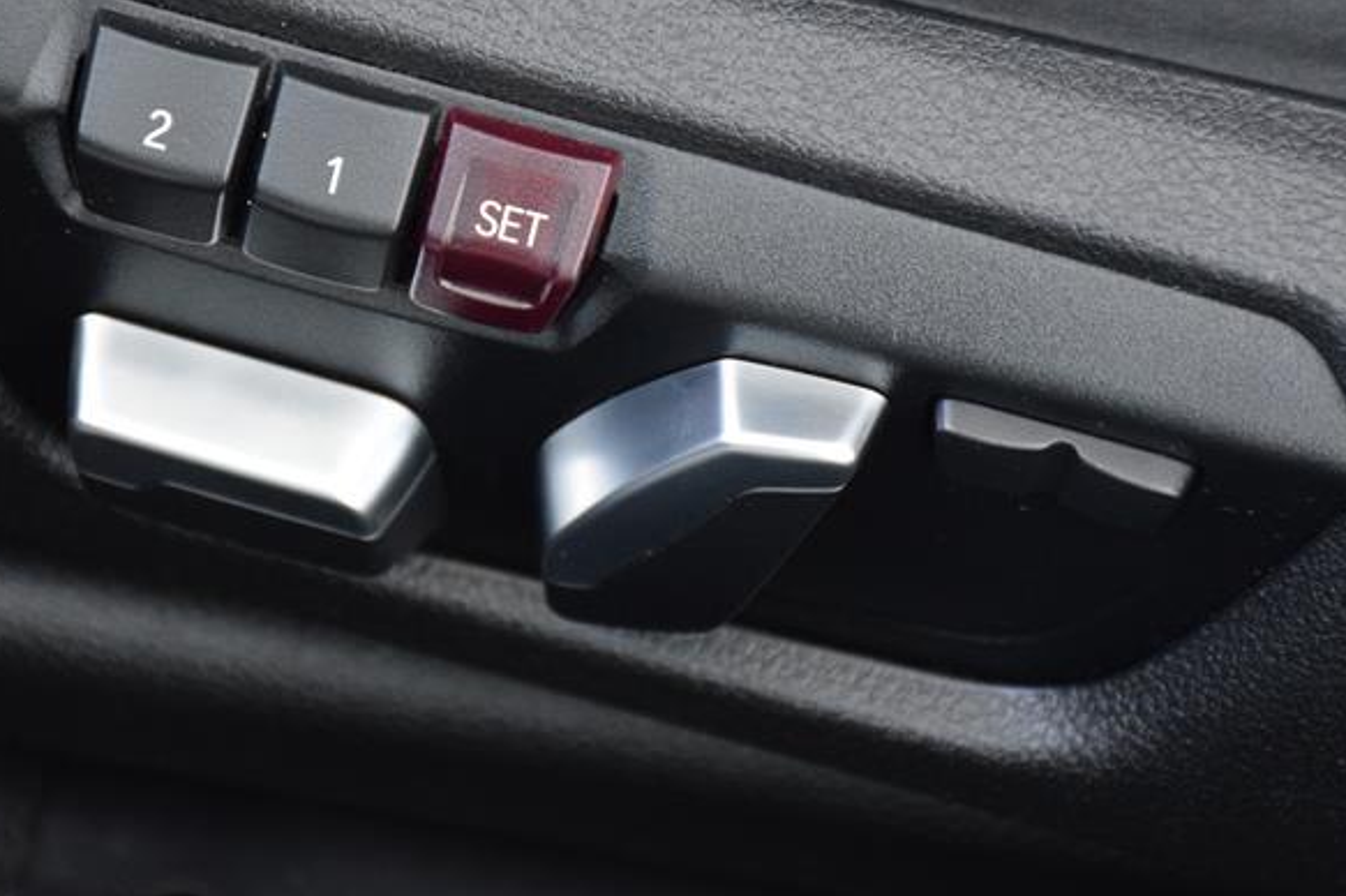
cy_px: 387
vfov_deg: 6.7
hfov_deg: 10.0
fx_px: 7697
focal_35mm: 206
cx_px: 522
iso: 3200
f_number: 5.6
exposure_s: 1/80
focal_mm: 100
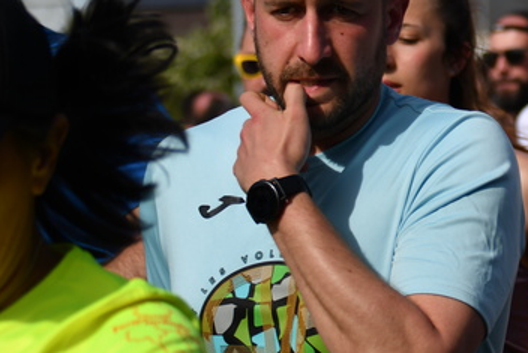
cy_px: 105
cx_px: 520
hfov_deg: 8.7
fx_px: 3463
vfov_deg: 5.8
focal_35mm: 236
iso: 100
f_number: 4.5
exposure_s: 1/1600
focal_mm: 70
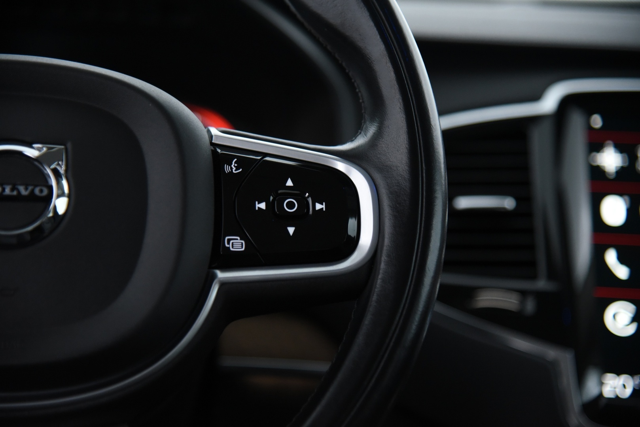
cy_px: 214
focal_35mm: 92
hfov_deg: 22.1
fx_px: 1636
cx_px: 320
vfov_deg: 14.9
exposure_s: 1/40
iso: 4000
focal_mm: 92
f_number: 4
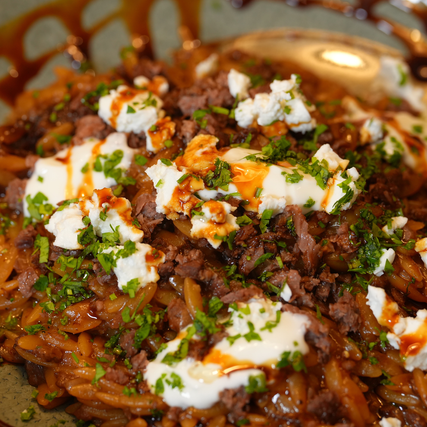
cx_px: 136
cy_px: 209
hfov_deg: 7.2
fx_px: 3391
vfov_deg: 7.2
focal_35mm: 243
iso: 640
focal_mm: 165
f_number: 5
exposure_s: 1/80
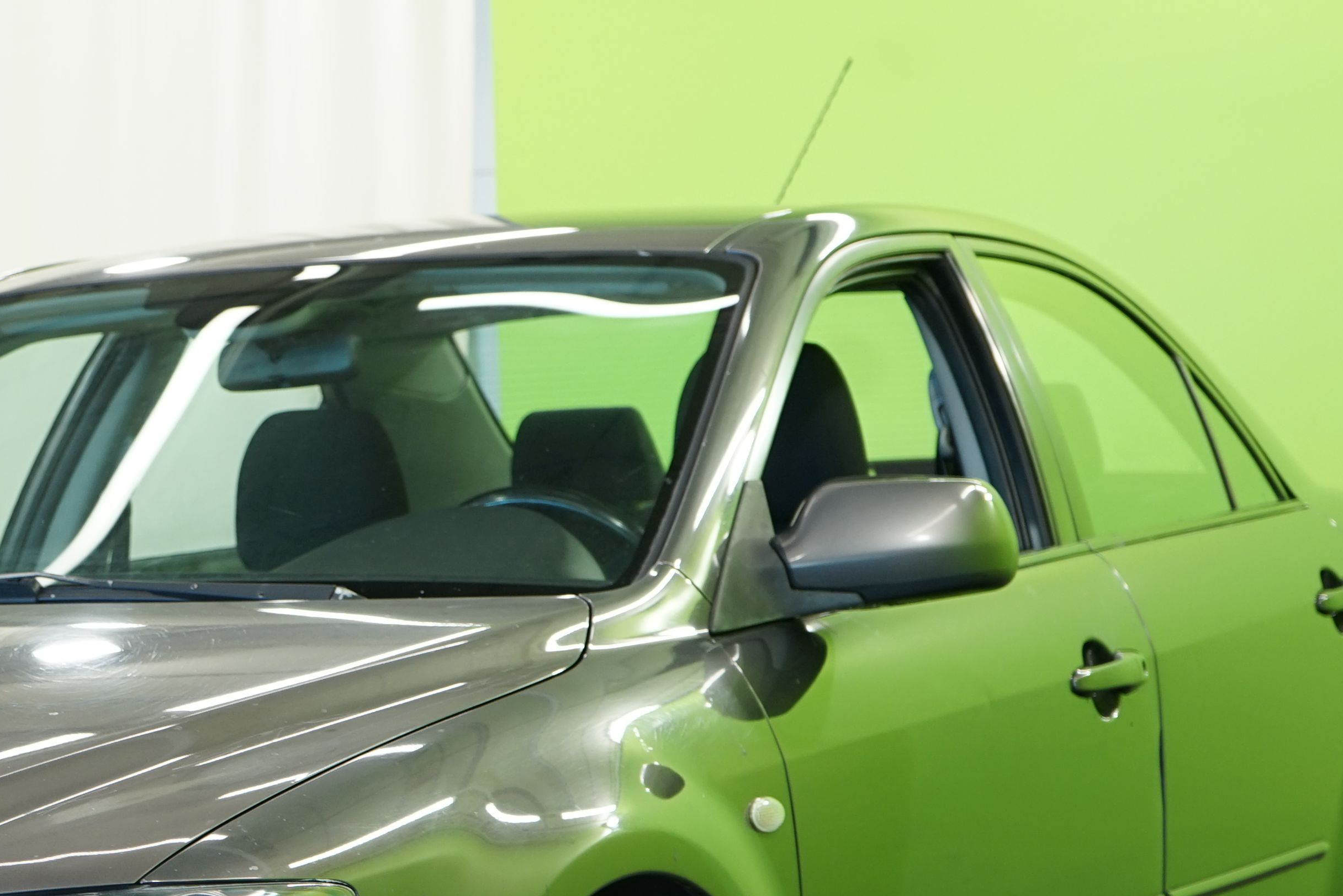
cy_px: 883
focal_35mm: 111
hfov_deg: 18.1
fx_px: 4141
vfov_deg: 12.2
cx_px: 70
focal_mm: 45
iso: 320
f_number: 4.5
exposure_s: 1/25
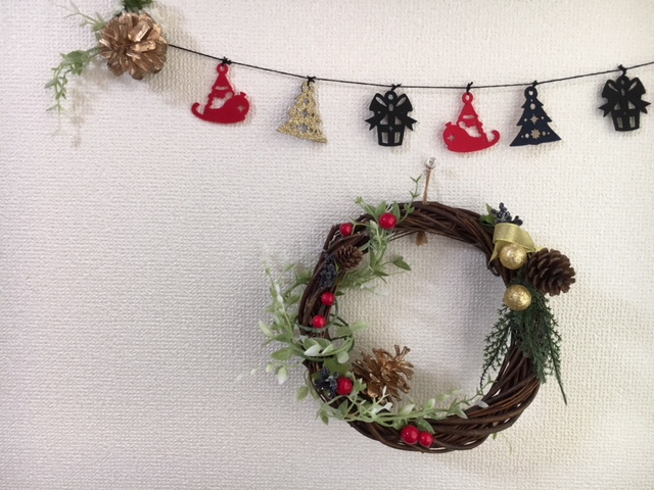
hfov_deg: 61.7
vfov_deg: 48.2
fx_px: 548
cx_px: 327
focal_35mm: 29
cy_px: 245
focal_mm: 4.15
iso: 50
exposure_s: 1/30
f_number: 2.2
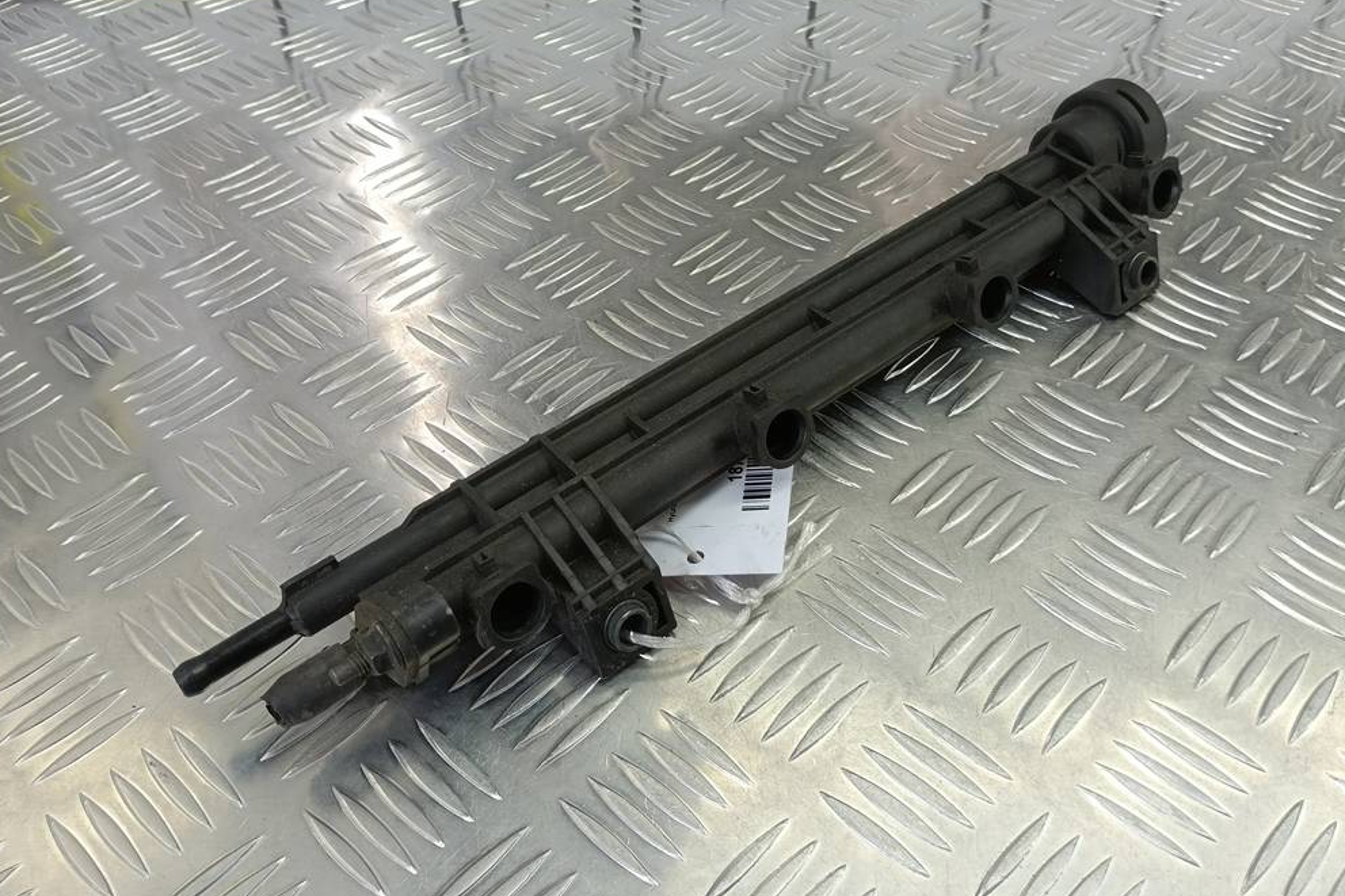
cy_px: 404
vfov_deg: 44.9
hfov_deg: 63.7
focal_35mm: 29
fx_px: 1083
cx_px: 683
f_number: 1.6
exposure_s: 1/50
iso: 129
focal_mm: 4.11
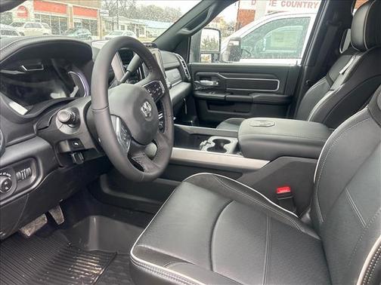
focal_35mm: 26
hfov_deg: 67.3
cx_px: 190
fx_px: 286
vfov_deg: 53.1
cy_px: 142
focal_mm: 5.7
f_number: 1.5
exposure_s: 1/117
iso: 125
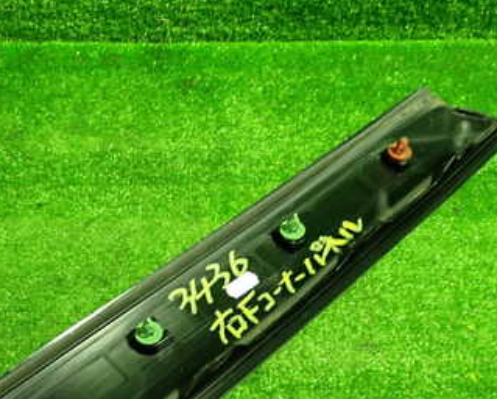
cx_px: 174
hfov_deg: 33.9
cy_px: 290
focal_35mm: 55
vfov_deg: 27.4
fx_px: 810
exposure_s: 1/30
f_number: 2.3
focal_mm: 5.4
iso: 400
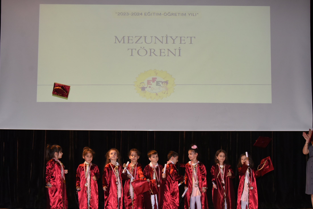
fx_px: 522
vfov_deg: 22.6
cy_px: 131
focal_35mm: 60
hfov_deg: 33.4
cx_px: 157
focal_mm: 44
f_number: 5.6
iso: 2000
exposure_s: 1/125
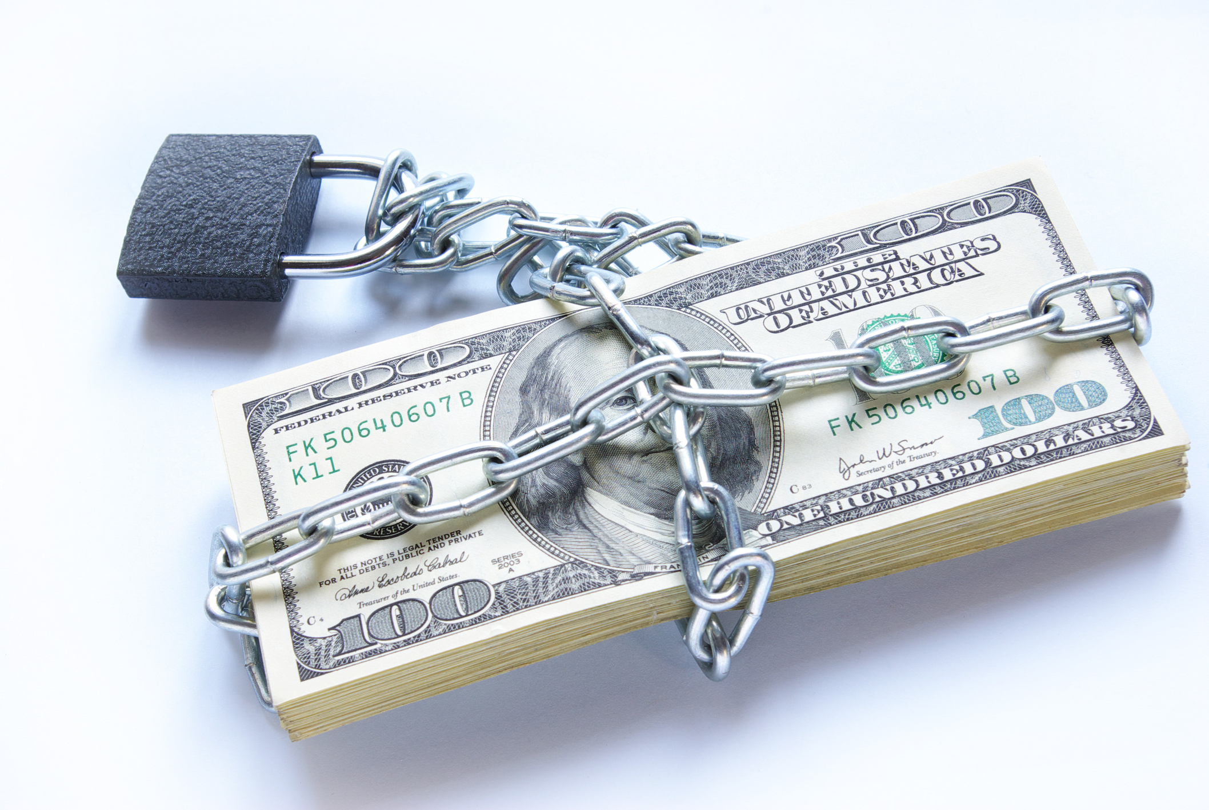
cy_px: 405
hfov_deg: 33.4
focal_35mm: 60
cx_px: 604
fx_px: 2018
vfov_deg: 22.7
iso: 100
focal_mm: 40
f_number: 13
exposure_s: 1/2
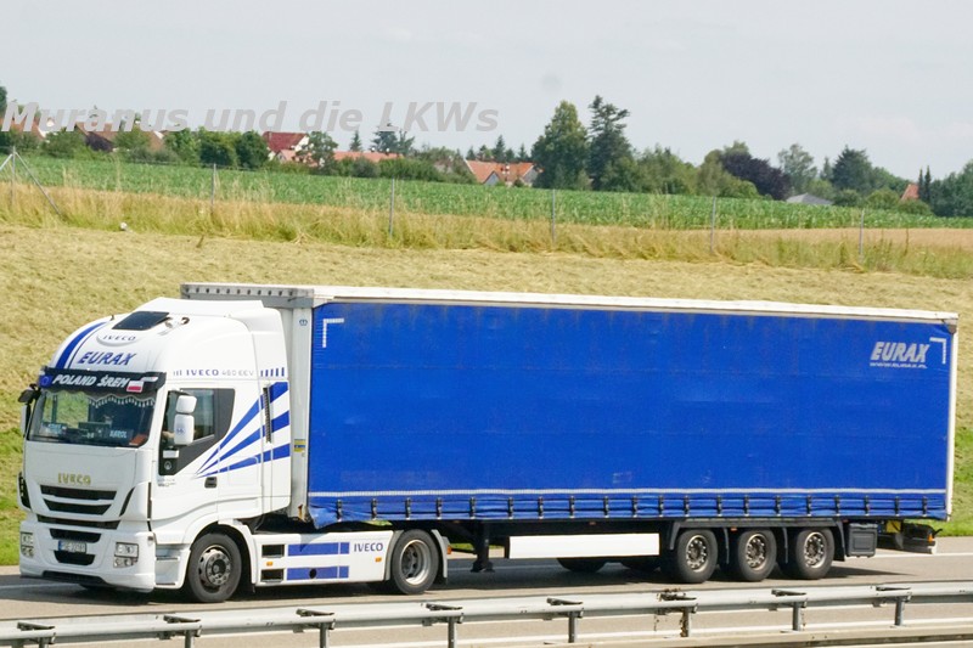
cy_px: 324
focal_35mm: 120
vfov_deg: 11.4
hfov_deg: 17.1
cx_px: 486
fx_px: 3242
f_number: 9
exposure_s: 1/2500
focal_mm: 80
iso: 1250
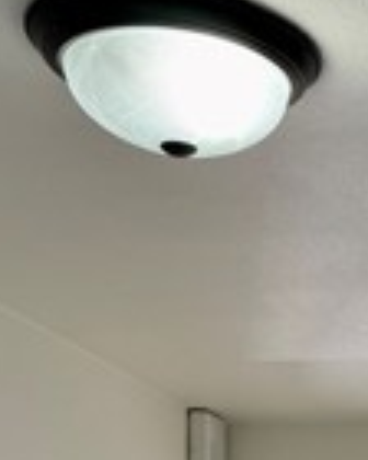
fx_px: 1457
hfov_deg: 12.5
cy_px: 637
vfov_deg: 16.7
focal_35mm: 107
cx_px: 762
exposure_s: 1/120
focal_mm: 6.76
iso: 80
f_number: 1.78
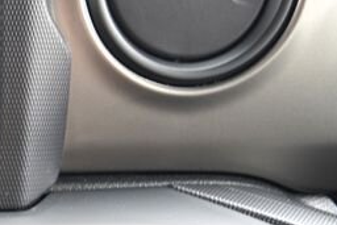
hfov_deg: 17.7
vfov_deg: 14.0
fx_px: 899
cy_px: 237
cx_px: -244
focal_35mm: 96
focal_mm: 24
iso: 100
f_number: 3.2
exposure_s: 1/40
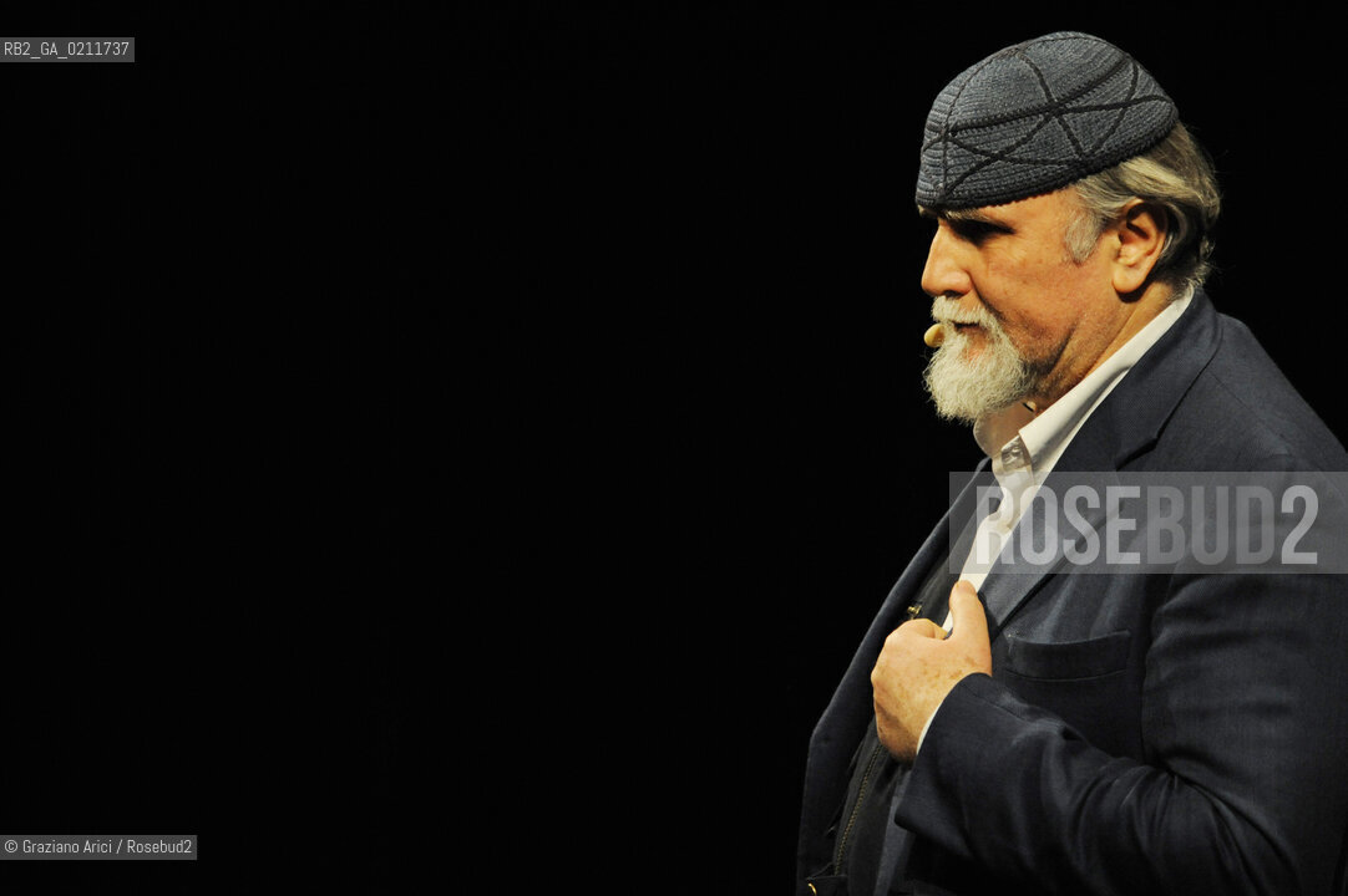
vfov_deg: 6.5
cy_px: 448
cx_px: 674
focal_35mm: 210
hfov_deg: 9.8
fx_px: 7858
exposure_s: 1/160
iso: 3200
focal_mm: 210
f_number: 4
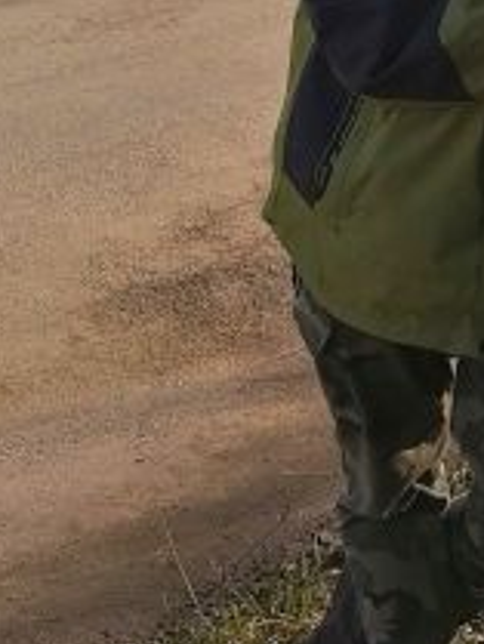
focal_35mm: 129
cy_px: 55
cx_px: 792
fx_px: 2402
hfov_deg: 10.9
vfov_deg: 15.1
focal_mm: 4.75
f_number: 1.8
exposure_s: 1/1616
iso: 50
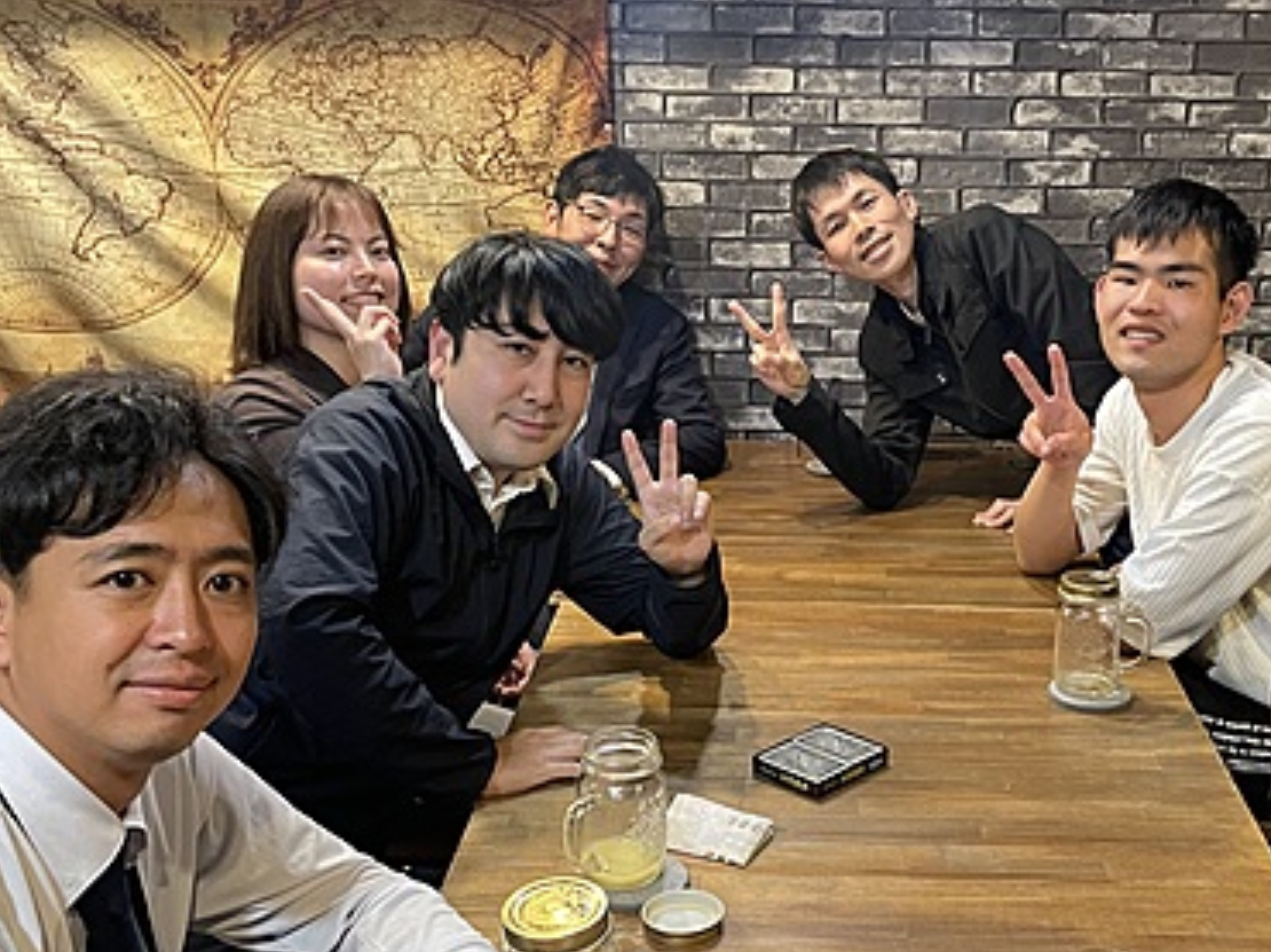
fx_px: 1651
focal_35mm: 45
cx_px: 783
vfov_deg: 32.1
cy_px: 519
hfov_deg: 41.8
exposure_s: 1/40
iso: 500
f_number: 1.6
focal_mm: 4.2
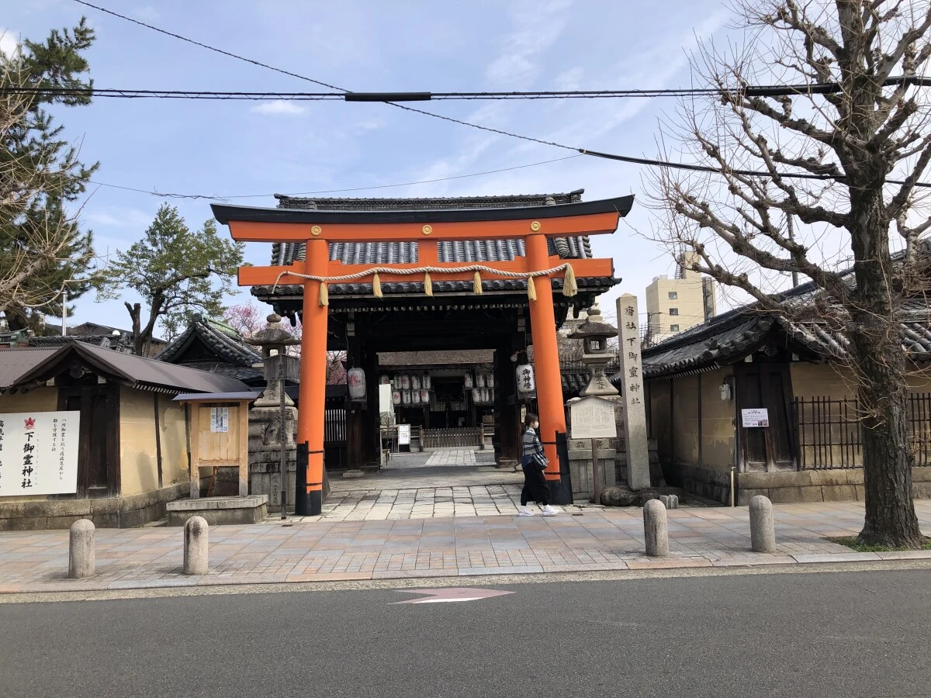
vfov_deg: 49.7
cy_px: 349
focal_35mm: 28
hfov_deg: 63.4
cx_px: 466
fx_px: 753
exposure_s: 1/1453
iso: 20
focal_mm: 4
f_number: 1.8
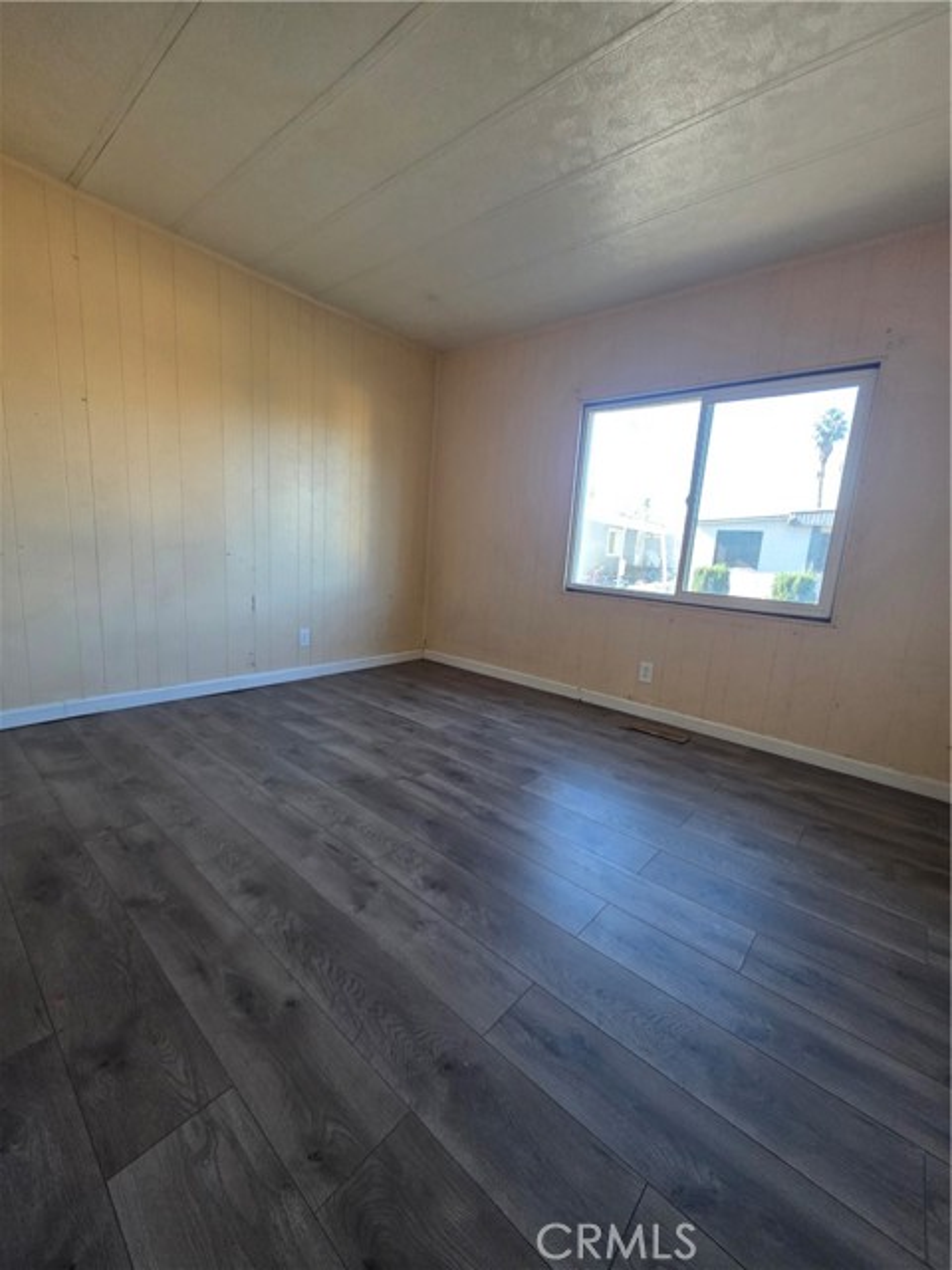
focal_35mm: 13
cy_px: 635
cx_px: 476
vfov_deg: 106.2
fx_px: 477
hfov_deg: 89.9
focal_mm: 2.2
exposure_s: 1/120
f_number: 1.9
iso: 320
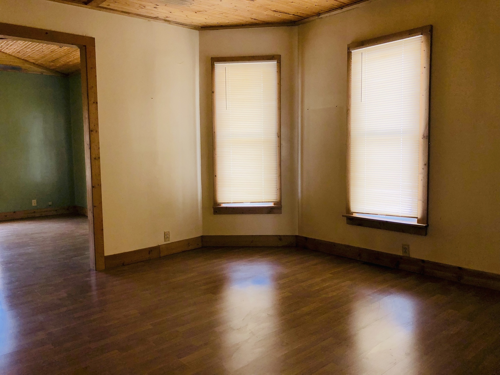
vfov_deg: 49.7
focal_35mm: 28
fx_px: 404
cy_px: 188
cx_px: 250
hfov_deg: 63.4
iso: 20
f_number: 1.8
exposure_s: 1/37
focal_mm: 3.99
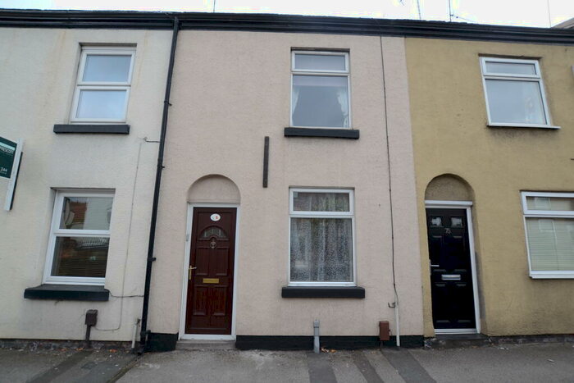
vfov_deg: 77.4
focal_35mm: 15
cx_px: 287
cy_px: 192
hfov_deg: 100.4
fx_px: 239
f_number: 5
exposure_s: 1/100
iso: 100
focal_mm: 10
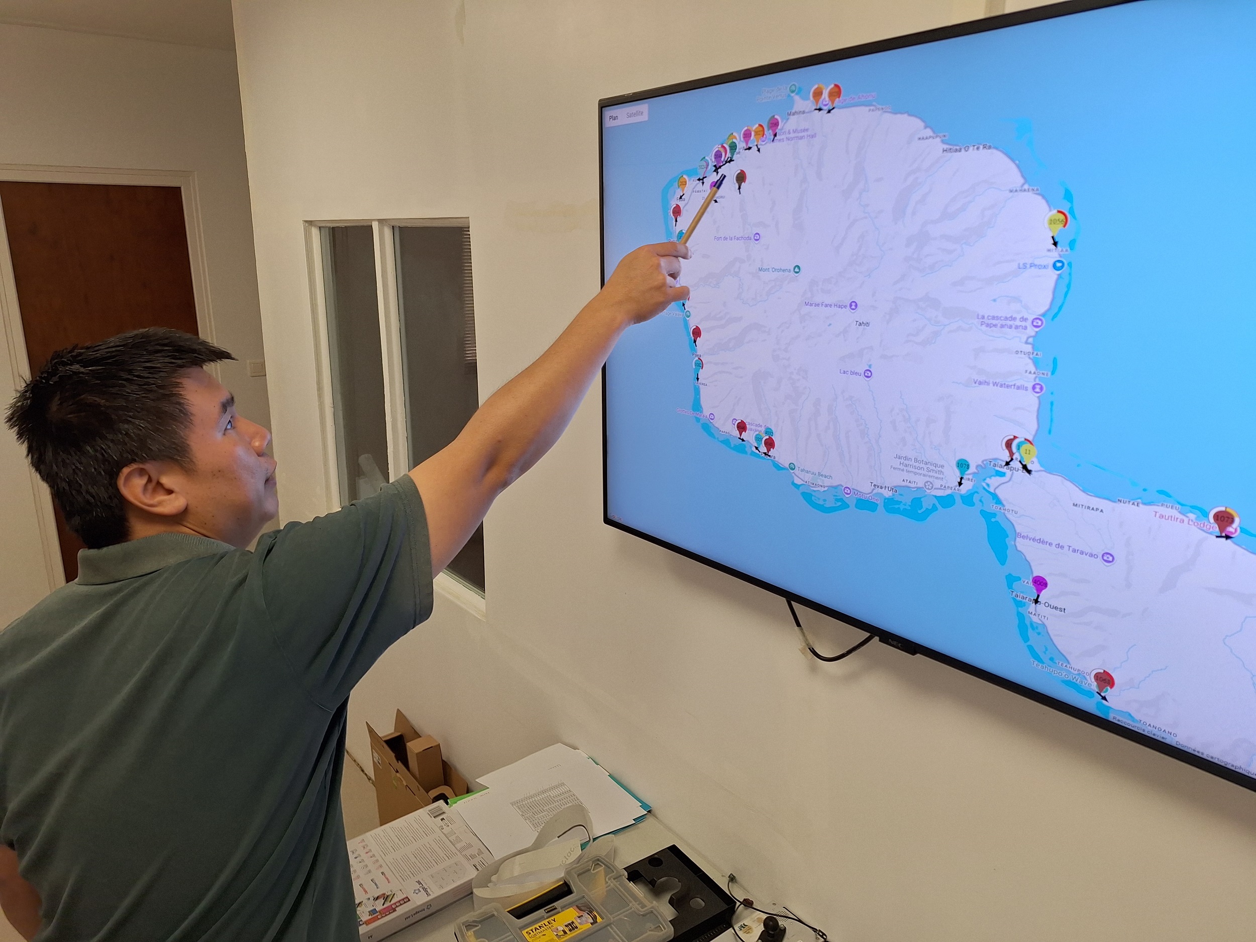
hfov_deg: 73.9
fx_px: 835
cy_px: 471
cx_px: 628
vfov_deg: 58.9
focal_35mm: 23
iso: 40
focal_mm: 5.54
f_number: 1.8
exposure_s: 1/50
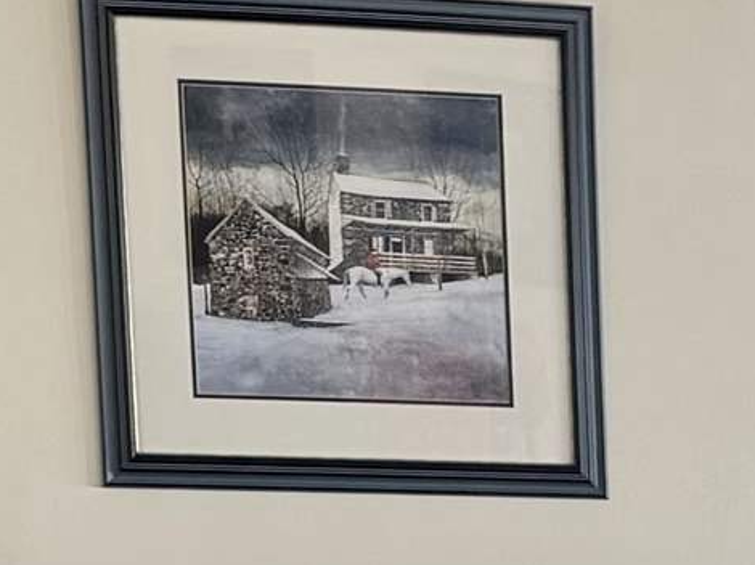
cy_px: 1075
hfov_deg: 11.6
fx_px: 3423
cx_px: 1396
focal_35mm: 157
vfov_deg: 9.0
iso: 125
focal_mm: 6.76
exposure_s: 1/60
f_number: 1.78
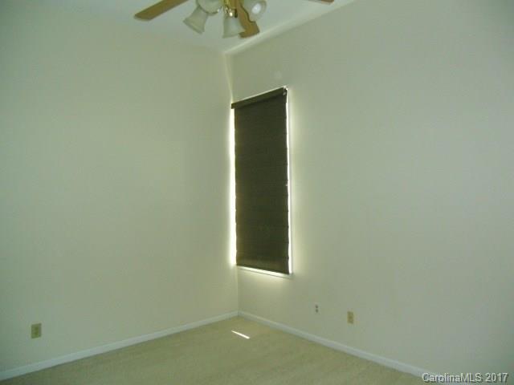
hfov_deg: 65.3
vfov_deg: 51.4
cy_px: 192
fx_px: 401
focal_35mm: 27
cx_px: 257
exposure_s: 1/60
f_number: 3.2
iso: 400
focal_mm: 4.9
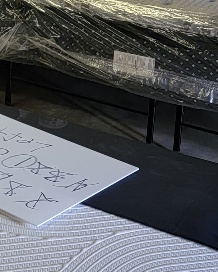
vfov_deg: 17.7
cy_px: 29
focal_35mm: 107
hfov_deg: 13.8
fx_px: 863
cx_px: -79
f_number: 1.8
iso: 200
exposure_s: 1/40
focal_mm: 6.7
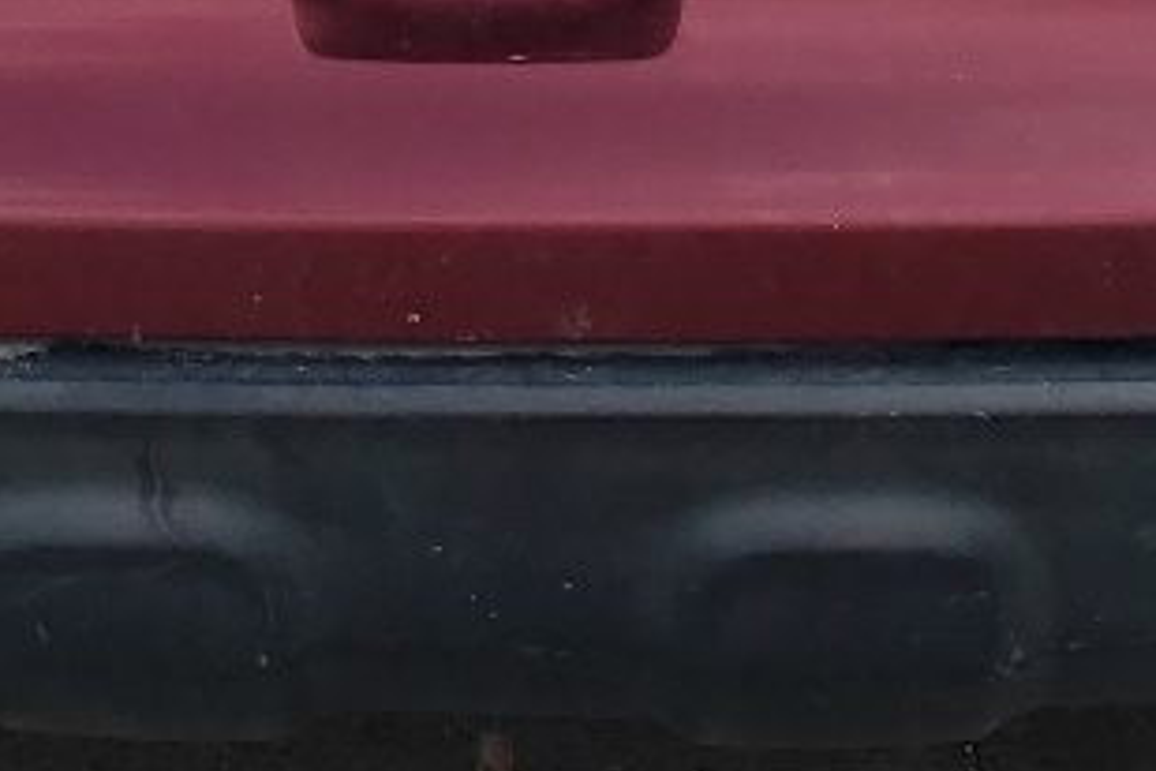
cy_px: -816
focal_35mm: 140
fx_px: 4495
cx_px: 531
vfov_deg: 9.2
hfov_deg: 14.7
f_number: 1.5
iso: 50
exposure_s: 1/2000
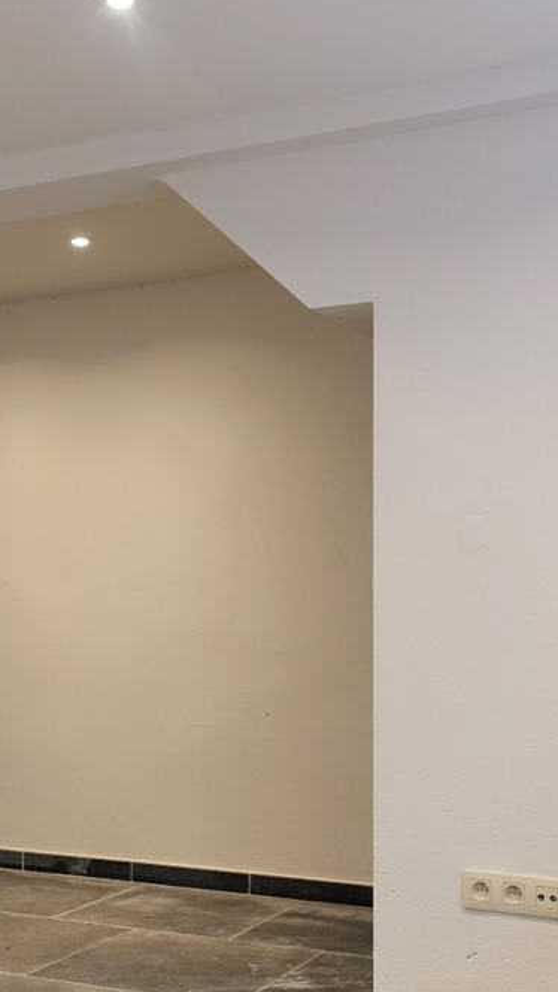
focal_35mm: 51
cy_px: 616
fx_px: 1342
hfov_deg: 23.3
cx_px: 160
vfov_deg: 40.3
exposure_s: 1/30
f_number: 2.8
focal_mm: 8.8
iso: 125
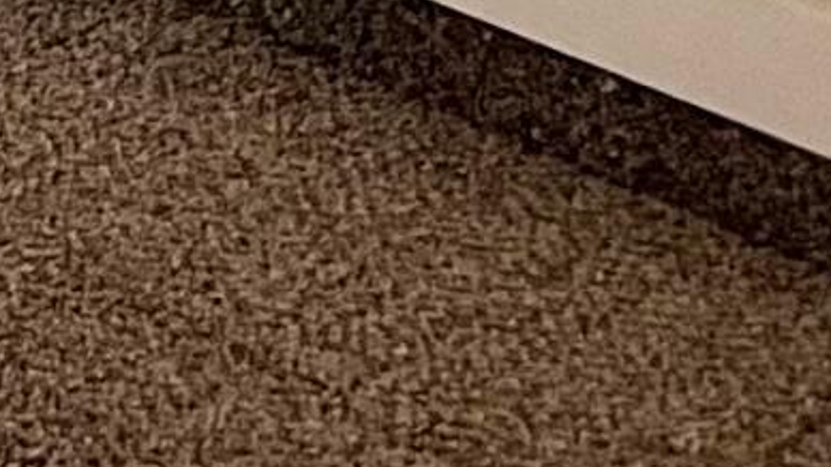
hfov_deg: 8.6
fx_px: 4824
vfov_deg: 4.9
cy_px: -1583
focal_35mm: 219
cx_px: -1426
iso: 80
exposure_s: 1/60
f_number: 1.5
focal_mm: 5.7
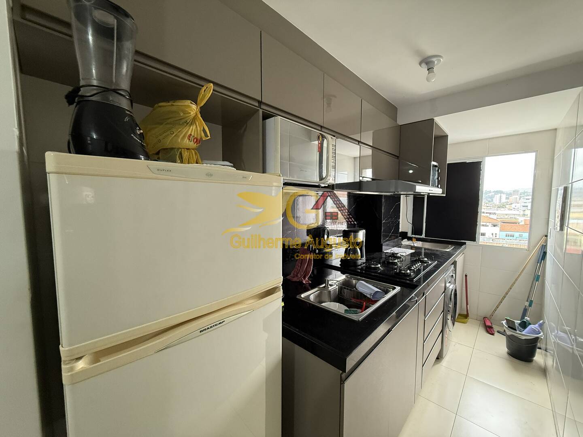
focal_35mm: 14
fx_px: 236
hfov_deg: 102.1
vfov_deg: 85.7
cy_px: 218
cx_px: 292
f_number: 2.2
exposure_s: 1/60
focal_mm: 2.22
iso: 320
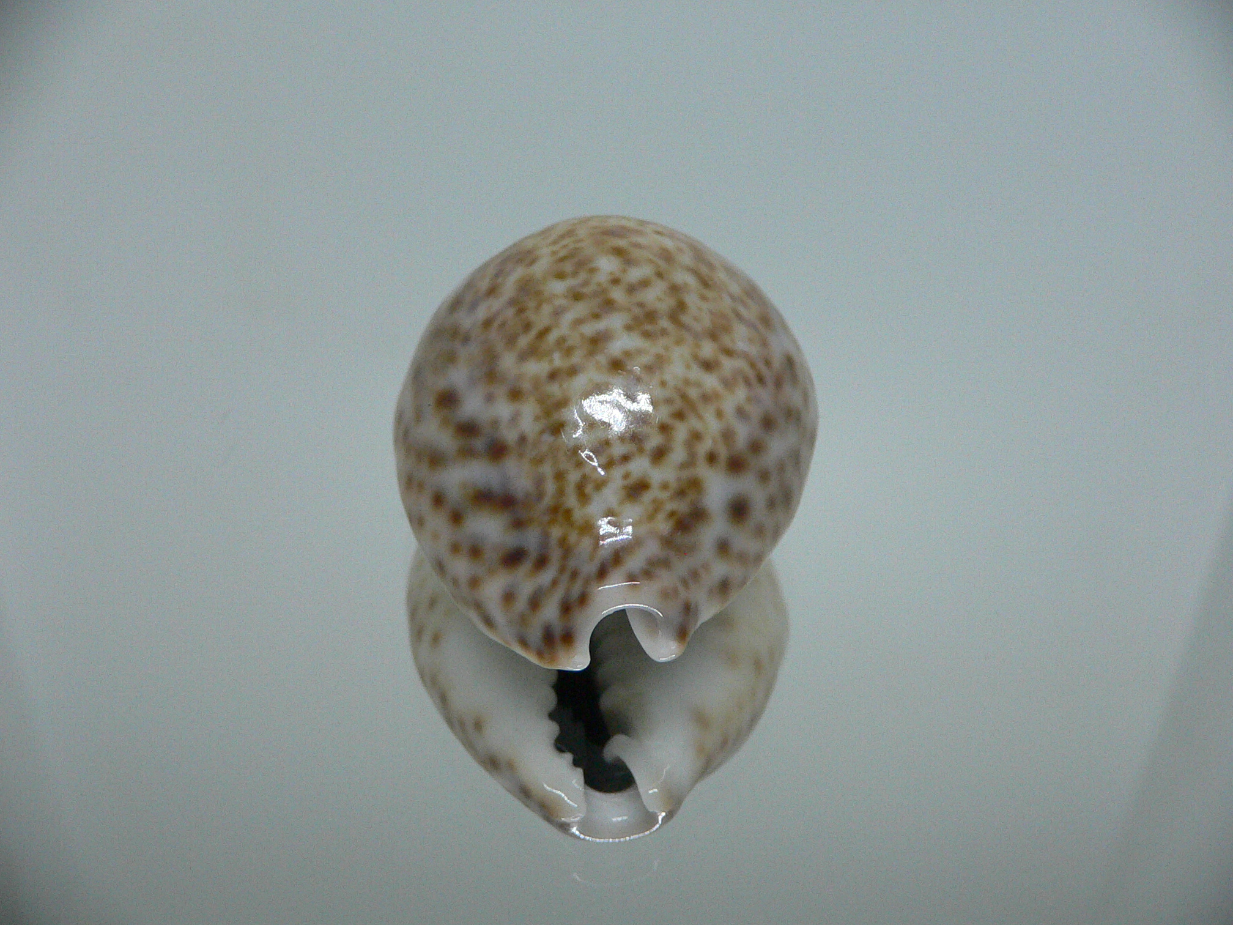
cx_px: 616
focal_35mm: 35
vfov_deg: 40.7
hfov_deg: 52.6
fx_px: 1247
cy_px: 462
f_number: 2.8
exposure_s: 1/60
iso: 200
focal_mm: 4.6
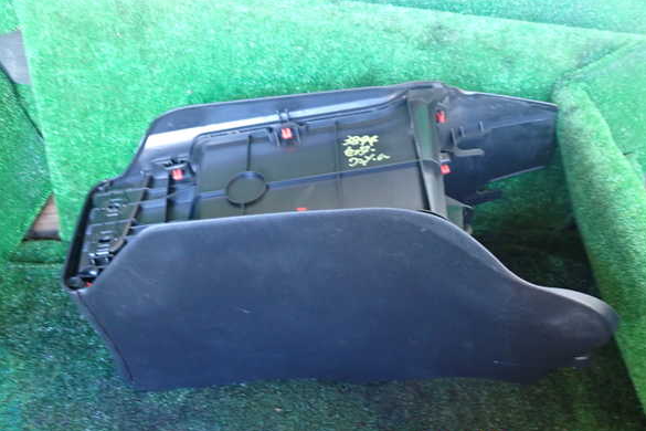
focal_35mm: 32
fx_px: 574
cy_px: 209
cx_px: 330
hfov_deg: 58.7
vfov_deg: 41.1
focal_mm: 5.4
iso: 800
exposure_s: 1/30
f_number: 2.3
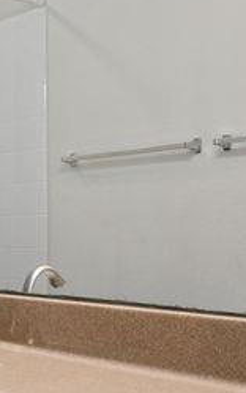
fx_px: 717
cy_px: 214
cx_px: -115
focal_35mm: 67
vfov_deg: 30.6
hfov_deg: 17.6
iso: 250
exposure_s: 1/2
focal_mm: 16
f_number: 9
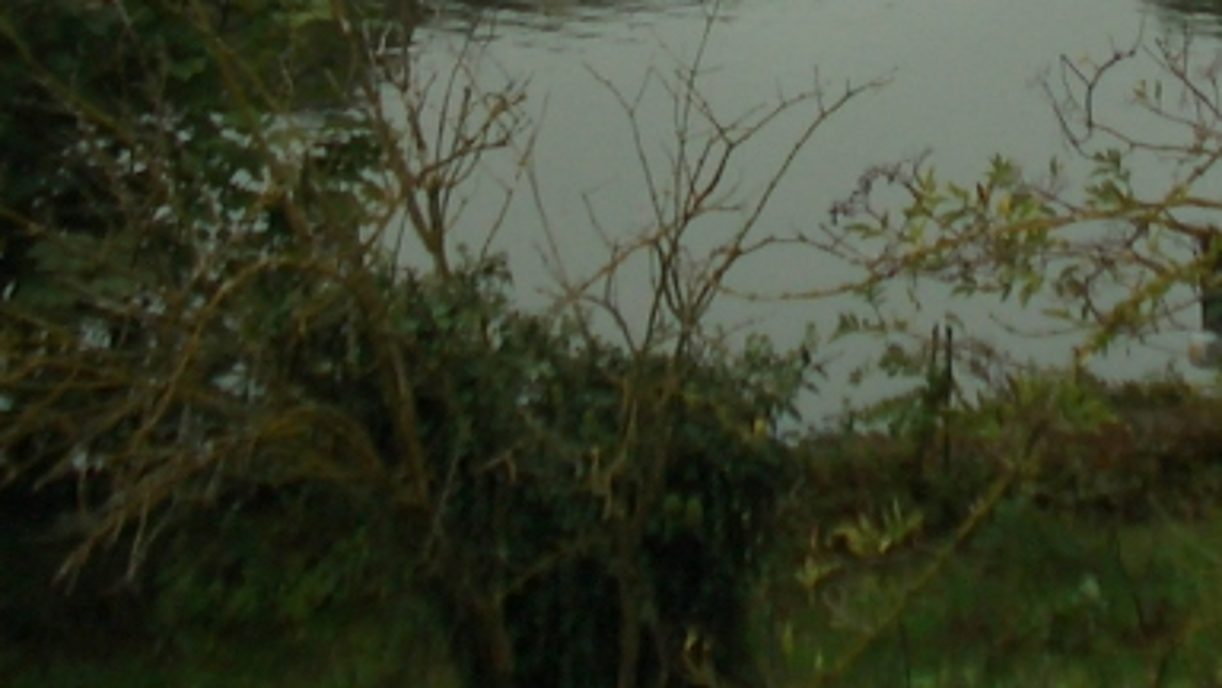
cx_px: 1044
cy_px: -812
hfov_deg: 16.7
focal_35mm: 127
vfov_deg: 8.9
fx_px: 4115
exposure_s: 1/800
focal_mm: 5.8
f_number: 2.6
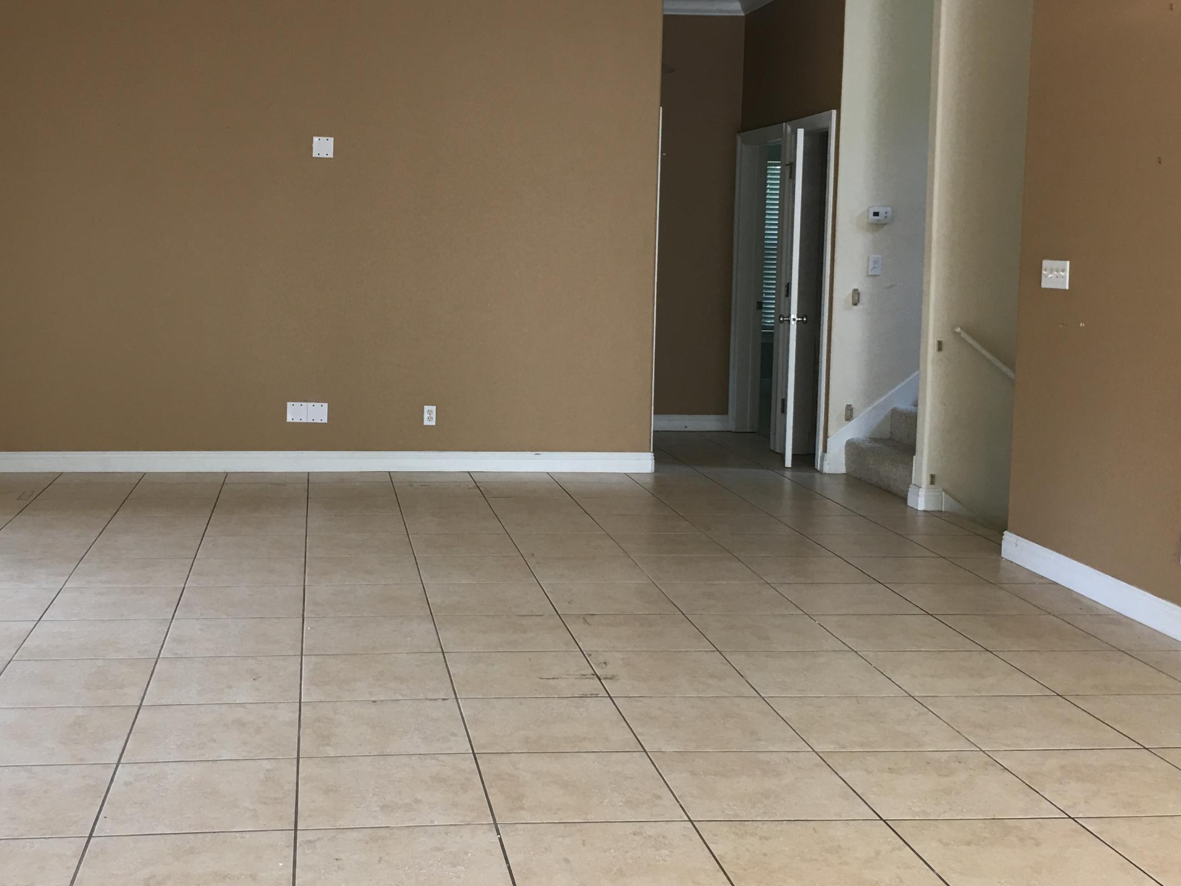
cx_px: 442
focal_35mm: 41
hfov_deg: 45.4
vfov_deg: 35.1
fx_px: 1399
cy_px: 387
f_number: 2.2
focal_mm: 4.15
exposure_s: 1/15
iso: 25
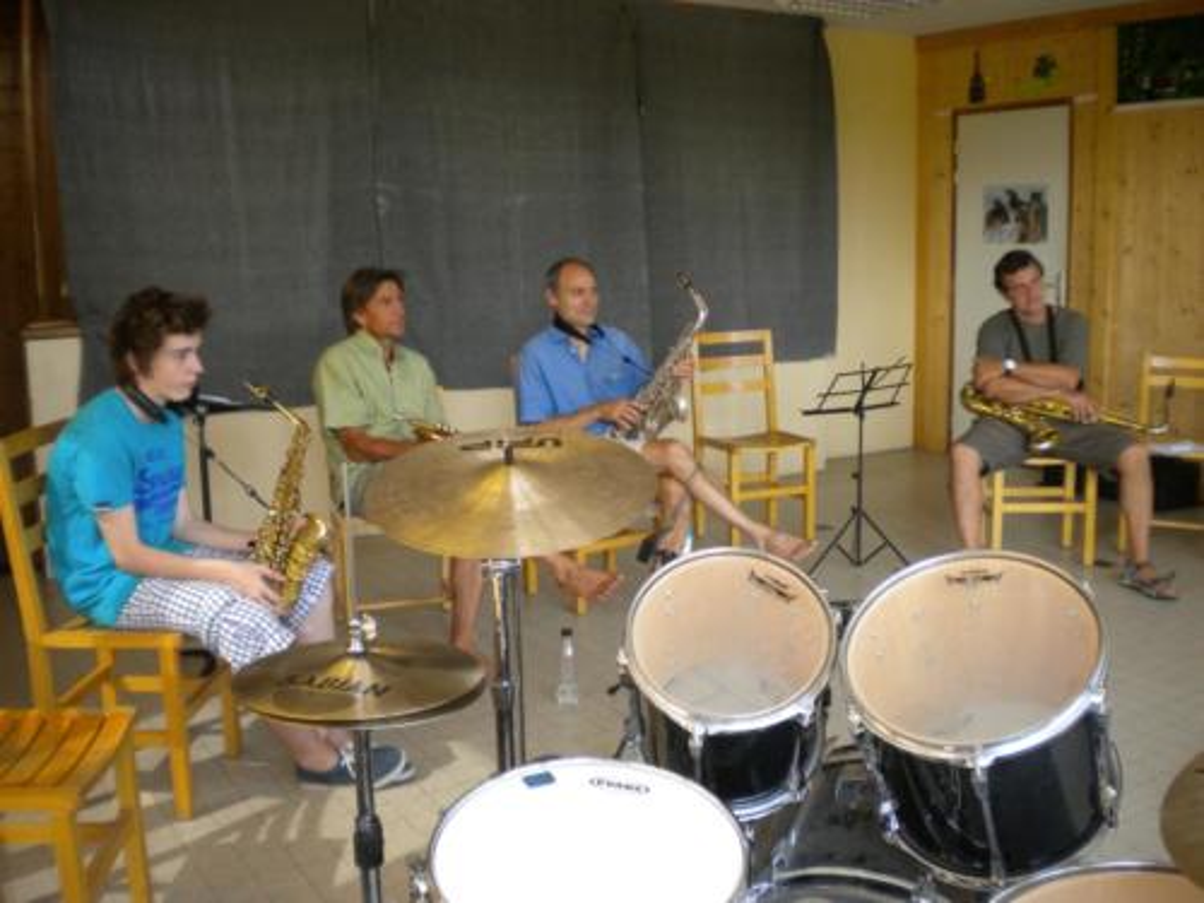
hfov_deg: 52.6
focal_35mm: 35
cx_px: 602
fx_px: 1217
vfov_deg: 40.7
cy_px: 452
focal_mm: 6.3
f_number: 3.1
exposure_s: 1/58
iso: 123
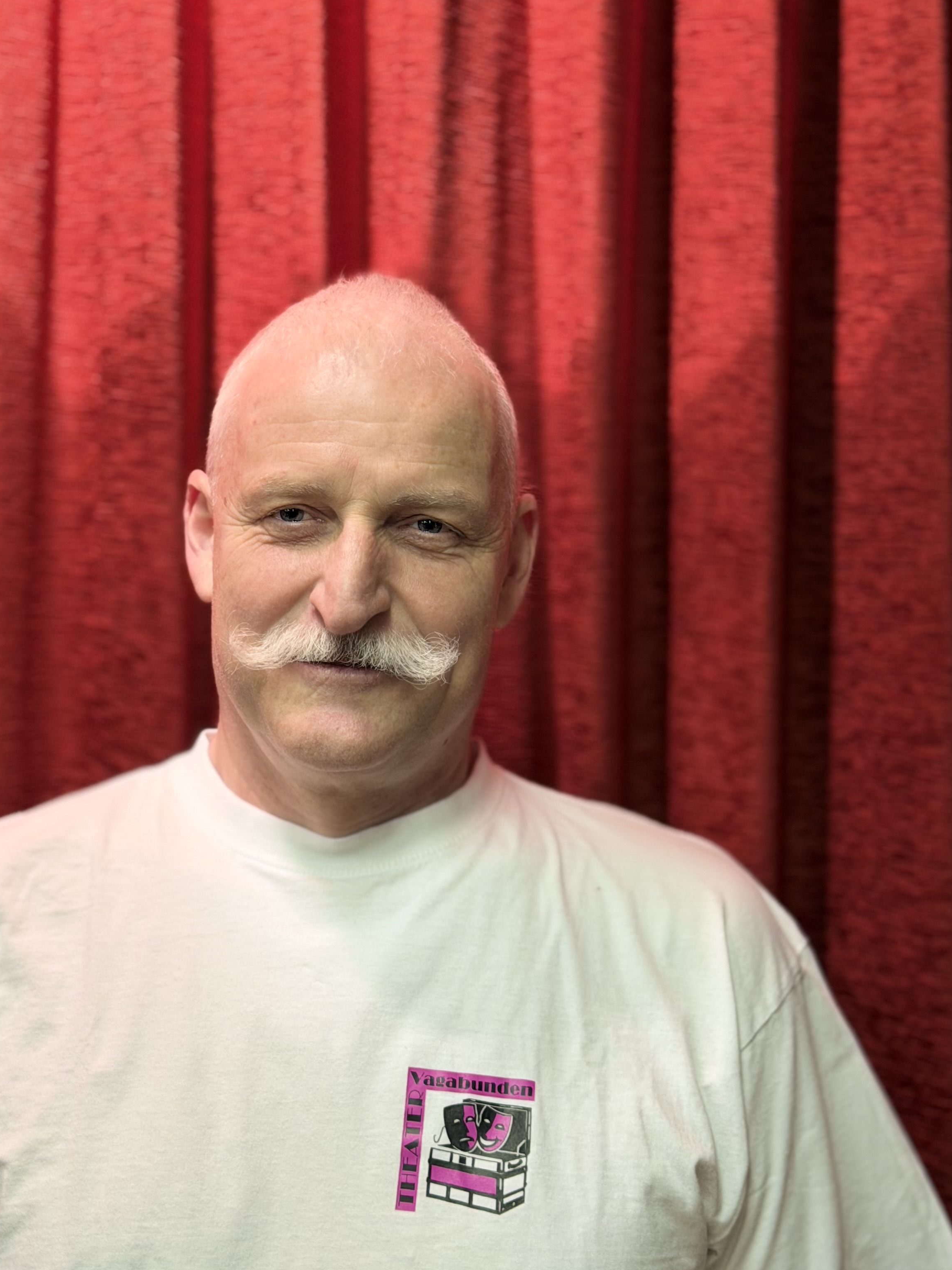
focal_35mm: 63
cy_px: 591
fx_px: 2310
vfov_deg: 30.7
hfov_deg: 23.2
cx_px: 349
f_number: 1.78
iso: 125
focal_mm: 6.76
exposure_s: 1/50
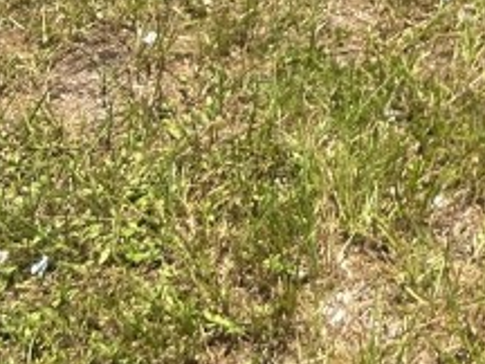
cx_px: 620
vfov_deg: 10.6
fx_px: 1723
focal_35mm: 123
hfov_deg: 15.3
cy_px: -449
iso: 50
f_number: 1.5
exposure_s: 1/3165
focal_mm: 5.7
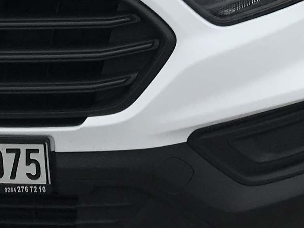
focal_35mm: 146
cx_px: 350
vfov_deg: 9.8
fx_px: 1282
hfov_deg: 13.2
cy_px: -120
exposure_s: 1/591
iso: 20
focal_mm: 3.99
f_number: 1.8
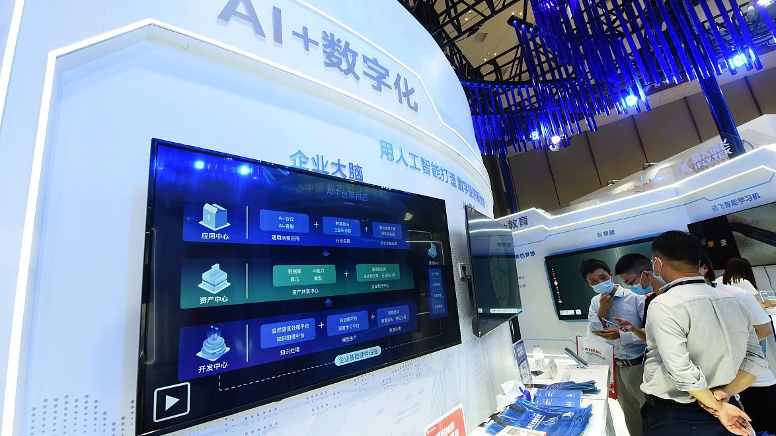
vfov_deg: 70.4
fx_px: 309
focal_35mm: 15
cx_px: 384
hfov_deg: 103.0
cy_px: 230
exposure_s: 1/200
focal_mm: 14
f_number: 5.6
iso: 1000
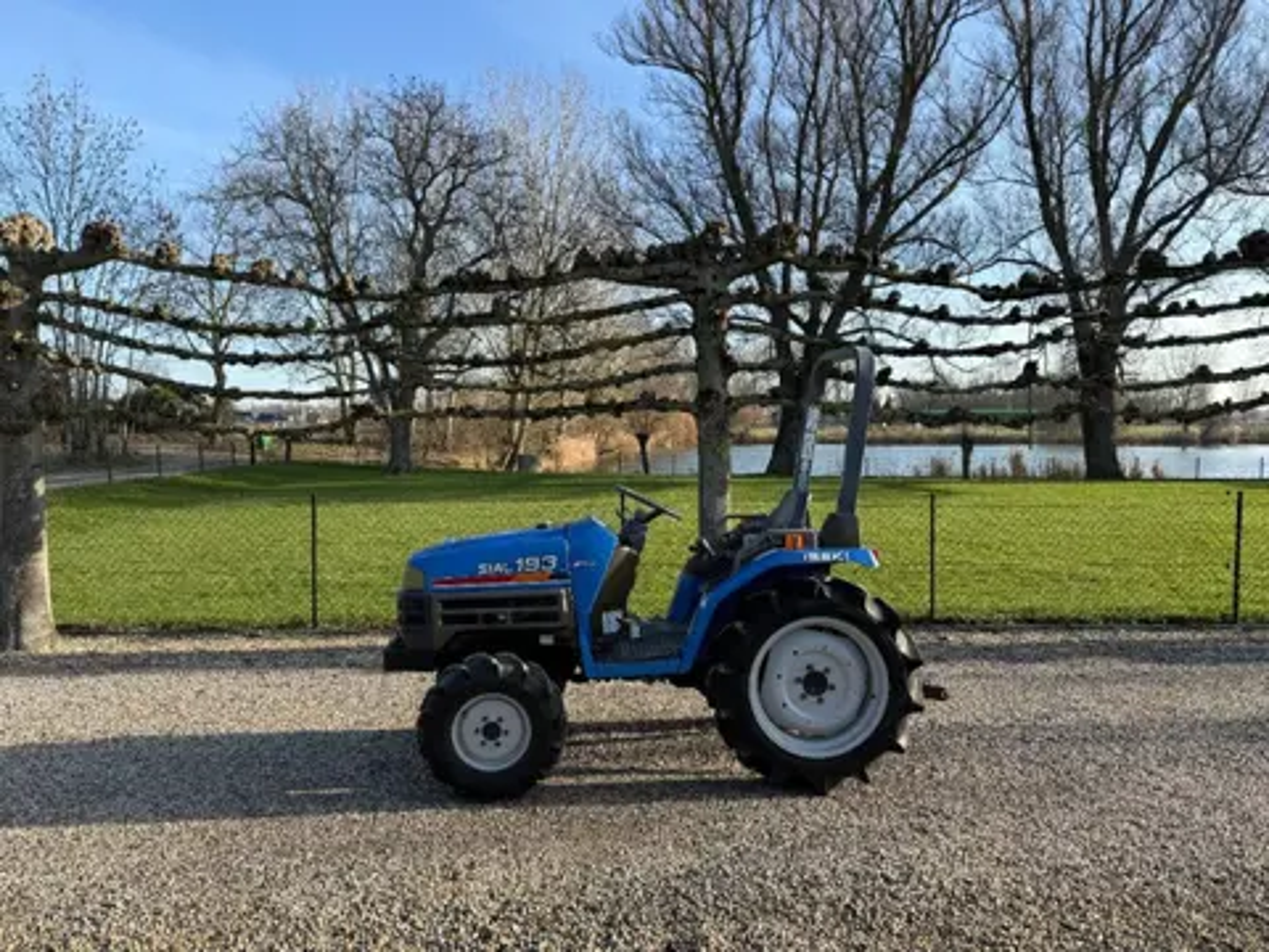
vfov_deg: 56.8
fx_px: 880
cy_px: 476
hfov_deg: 71.6
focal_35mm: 24
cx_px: 634
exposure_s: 1/1689
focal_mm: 6.76
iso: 80
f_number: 1.78
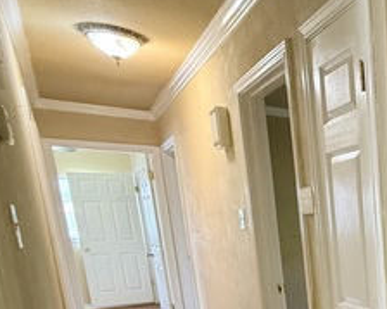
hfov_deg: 34.0
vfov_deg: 34.6
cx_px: 501
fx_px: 447
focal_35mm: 39
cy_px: 311
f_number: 2.2
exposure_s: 1/60
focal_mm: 2.22
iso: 320
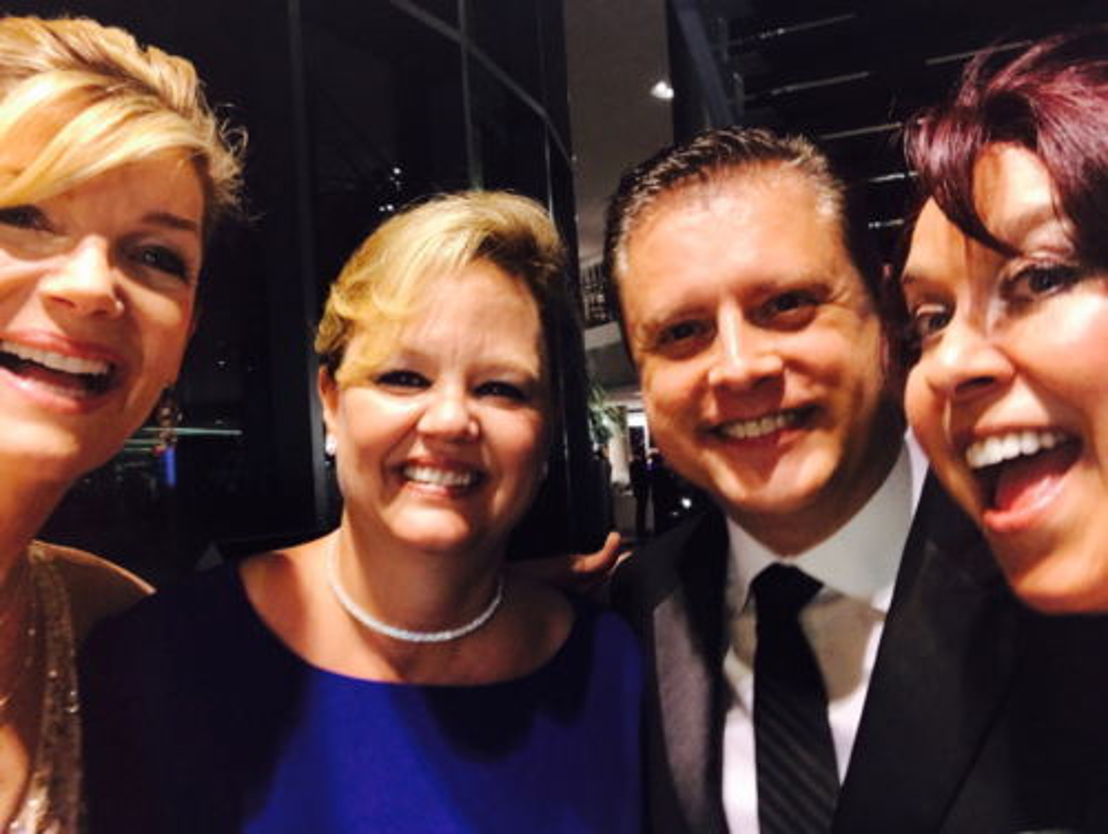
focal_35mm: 32
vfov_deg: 44.2
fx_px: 1025
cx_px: 554
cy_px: 417
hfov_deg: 56.8
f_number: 2.2
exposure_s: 1/30
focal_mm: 2.87
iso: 125
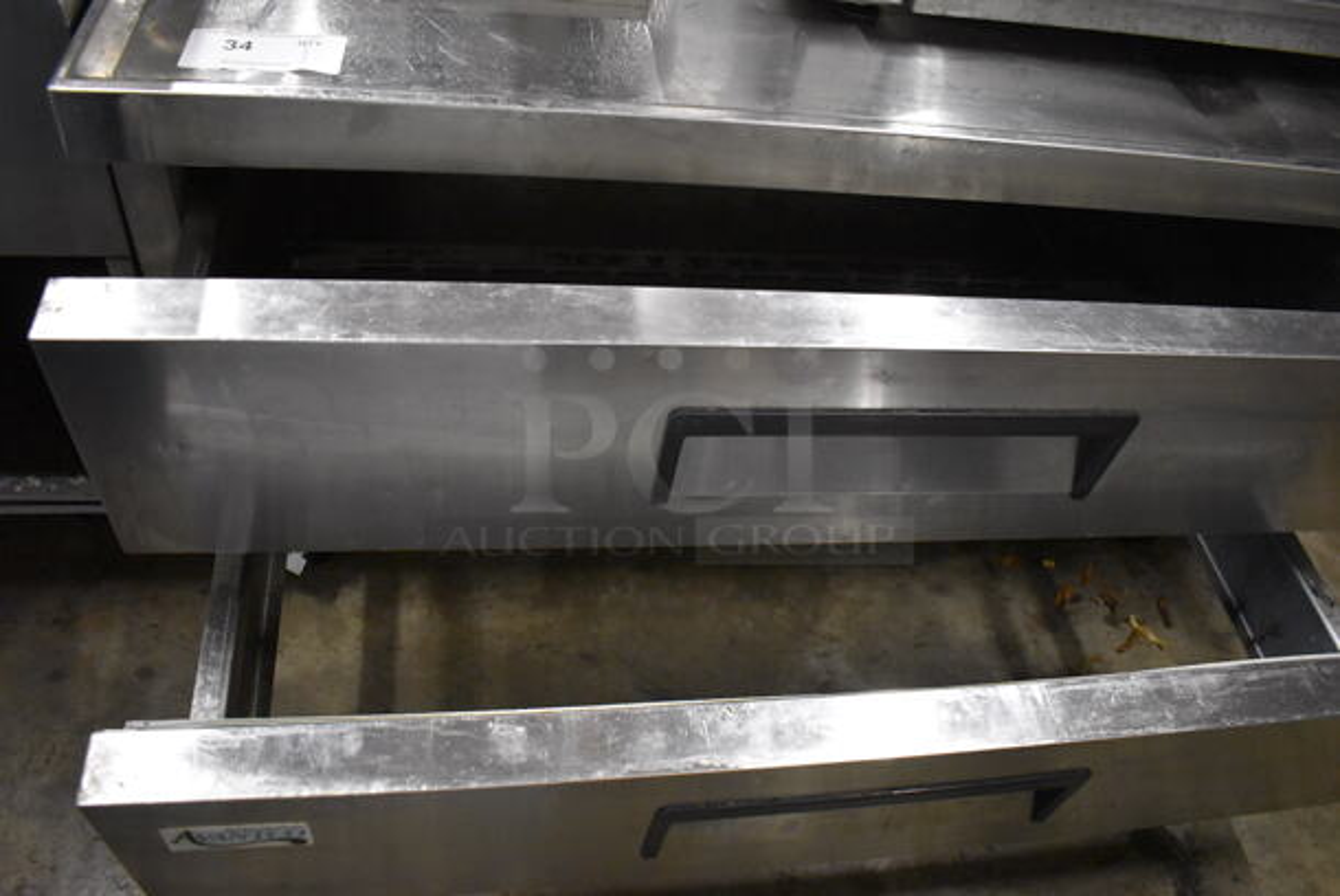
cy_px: 448
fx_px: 1006
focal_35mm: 27
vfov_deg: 48.0
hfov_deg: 67.3
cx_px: 670
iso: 5000
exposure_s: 1/125
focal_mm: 18
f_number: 3.5
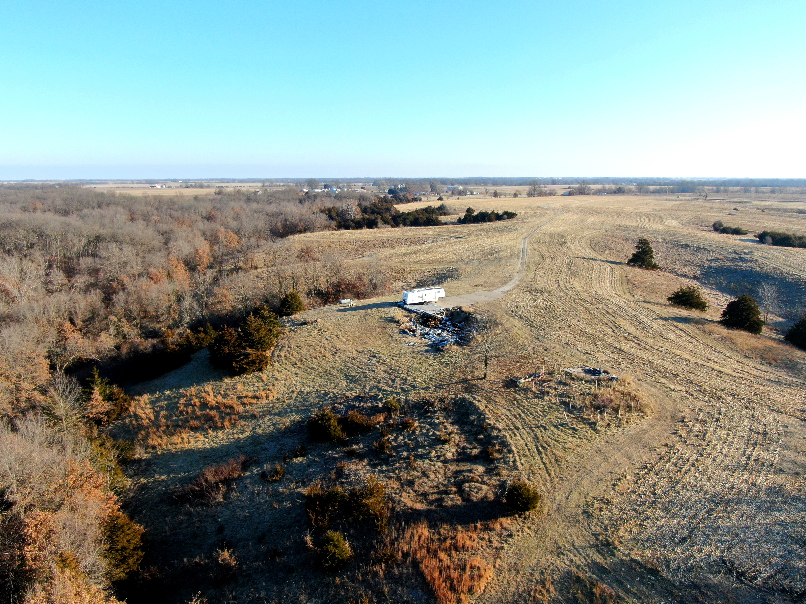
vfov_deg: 56.8
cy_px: 302
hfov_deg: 71.6
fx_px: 559
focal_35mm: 24
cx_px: 403
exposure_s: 1/667
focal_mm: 4.39
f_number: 2.8
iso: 110
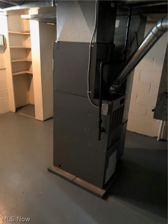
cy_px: 112
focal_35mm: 28
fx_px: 181
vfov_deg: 63.4
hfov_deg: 49.7
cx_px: 84
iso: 160
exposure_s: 1/4
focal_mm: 3.99
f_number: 1.8
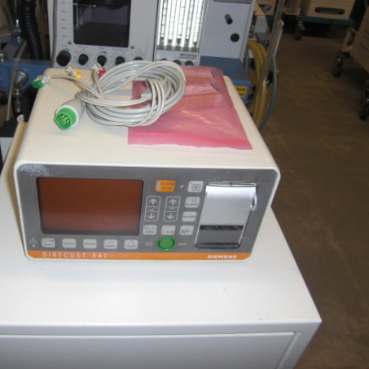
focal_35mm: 35
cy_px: 182
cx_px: 143
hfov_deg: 46.9
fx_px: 422
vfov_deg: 47.2
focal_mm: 4.9
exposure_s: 1/60
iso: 100
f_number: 2.6
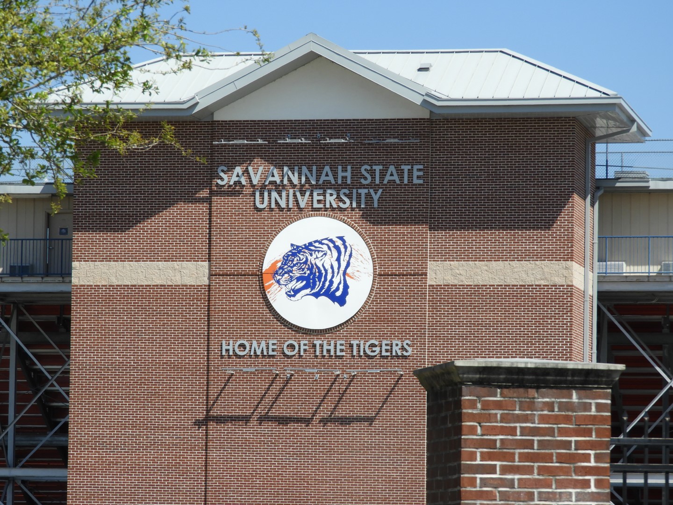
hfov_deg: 11.0
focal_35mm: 180
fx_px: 3500
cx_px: 336
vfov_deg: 8.2
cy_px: 252
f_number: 5.3
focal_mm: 32.2
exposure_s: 1/640
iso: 100
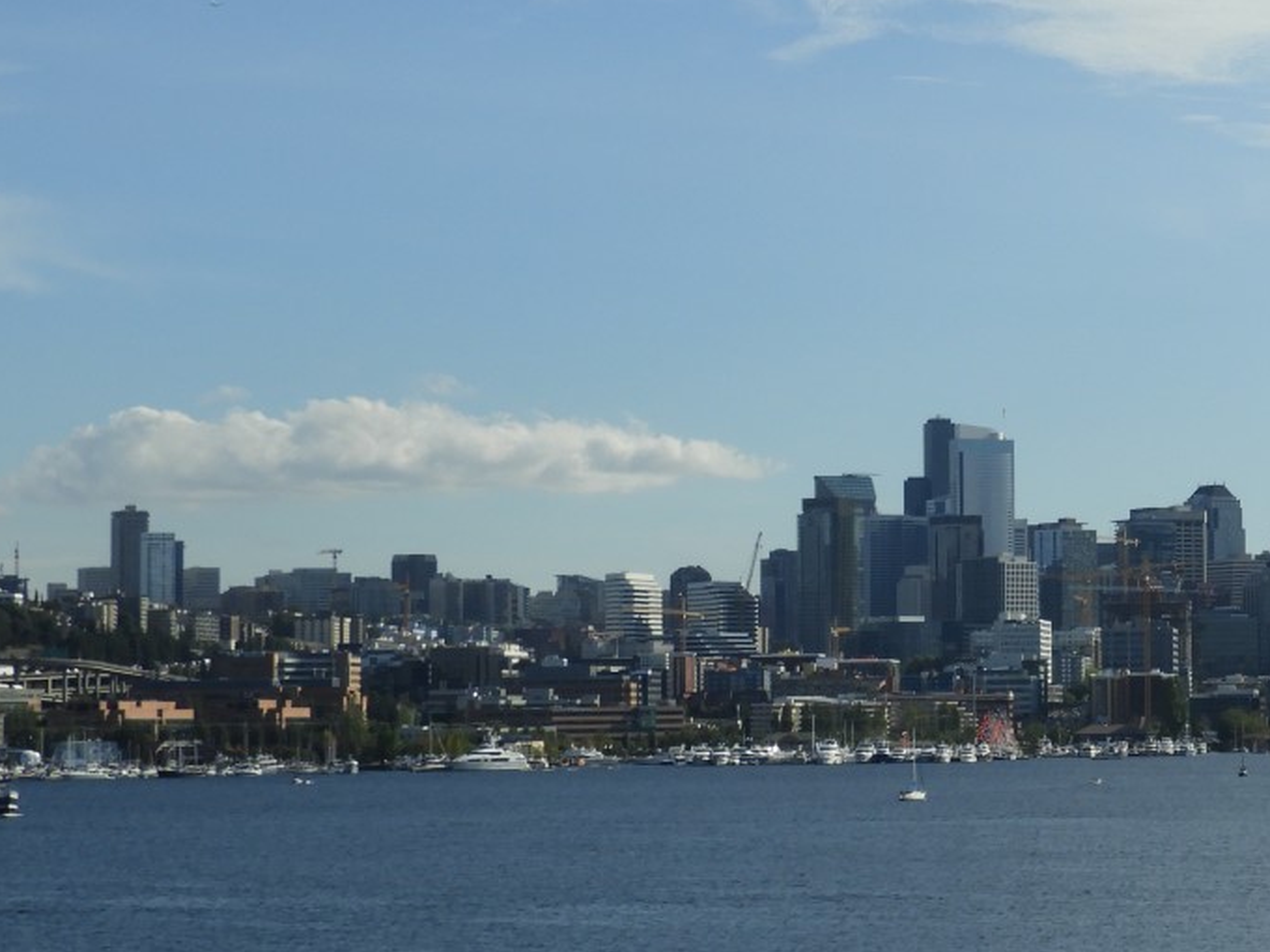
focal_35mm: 127
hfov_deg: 15.2
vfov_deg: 11.7
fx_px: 4659
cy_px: 351
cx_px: 1276
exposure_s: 1/1600
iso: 100
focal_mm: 10.7
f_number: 4.2
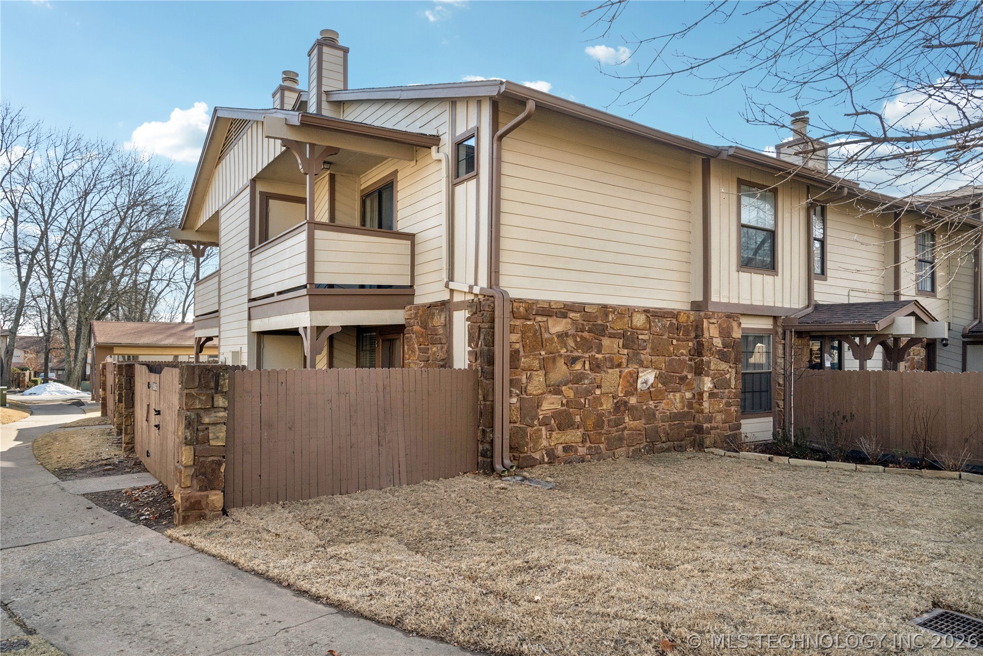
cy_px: 328
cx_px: 492
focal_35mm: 22
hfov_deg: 78.6
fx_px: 601
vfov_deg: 57.2
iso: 800
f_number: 11
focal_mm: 22
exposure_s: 1/320
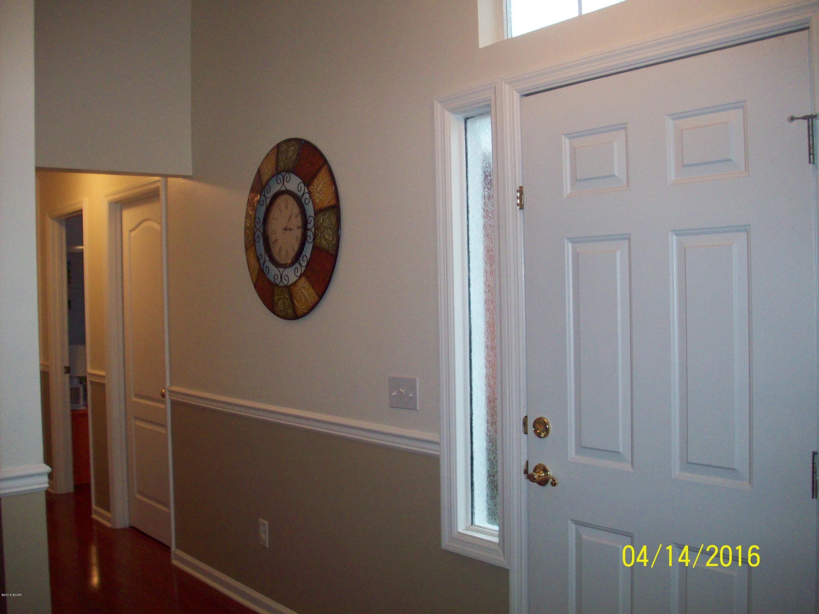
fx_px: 875
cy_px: 307
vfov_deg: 38.7
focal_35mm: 37
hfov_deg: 50.1
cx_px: 410
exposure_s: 1/45
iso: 160
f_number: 2.8
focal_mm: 6.2
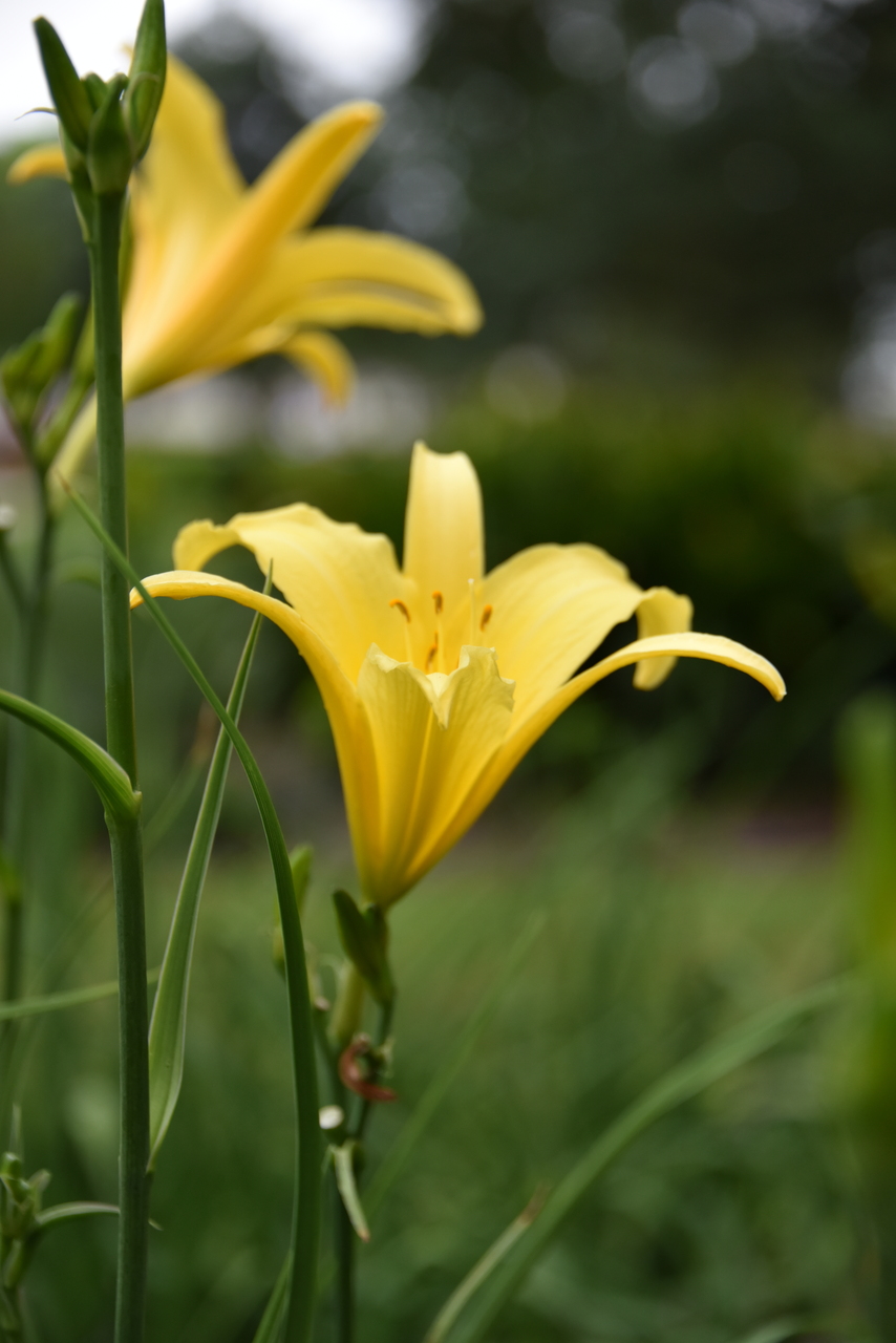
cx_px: 448
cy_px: 672
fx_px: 3731
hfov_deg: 13.7
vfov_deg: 20.4
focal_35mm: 100
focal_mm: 100
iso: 800
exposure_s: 1/200
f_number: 5.3
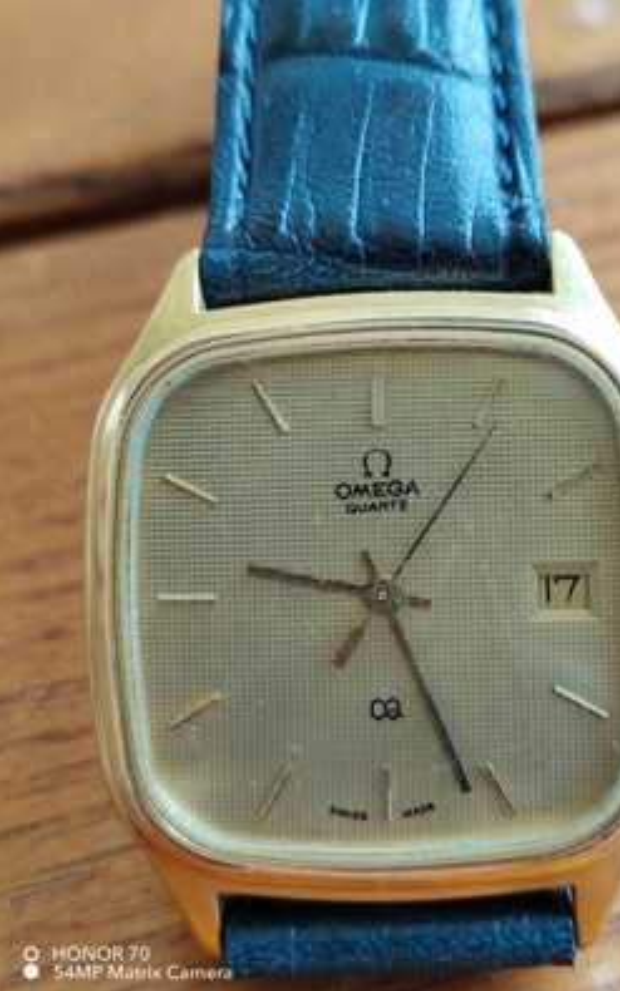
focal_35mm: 58
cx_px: 366
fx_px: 1567
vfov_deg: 35.1
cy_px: 499
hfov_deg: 22.3
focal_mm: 5.52
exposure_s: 1/100
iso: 398
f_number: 1.9
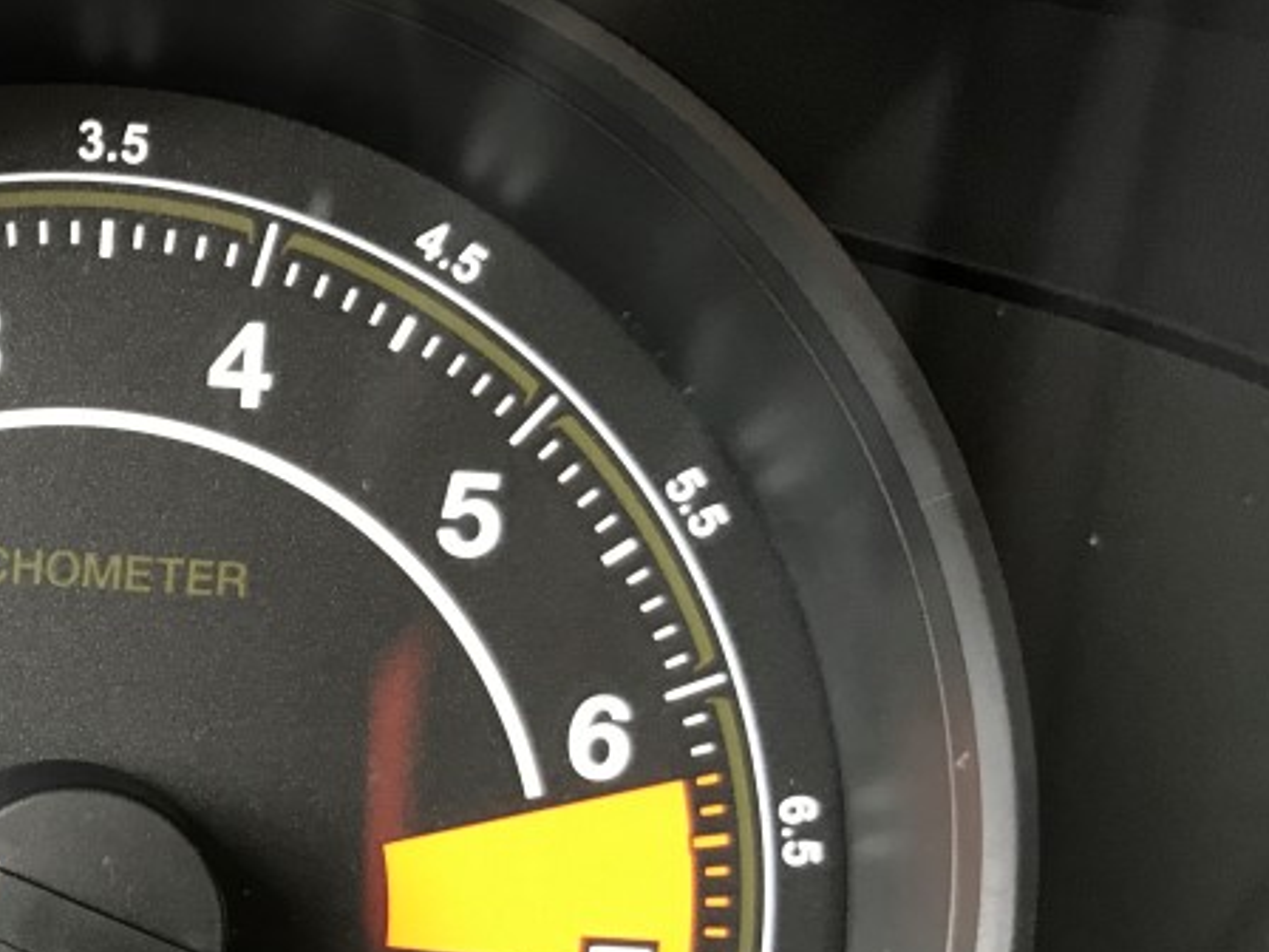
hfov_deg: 27.9
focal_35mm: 64
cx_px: -79
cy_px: 992
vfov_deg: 21.9
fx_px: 2346
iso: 40
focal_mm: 3.99
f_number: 1.8
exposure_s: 1/15
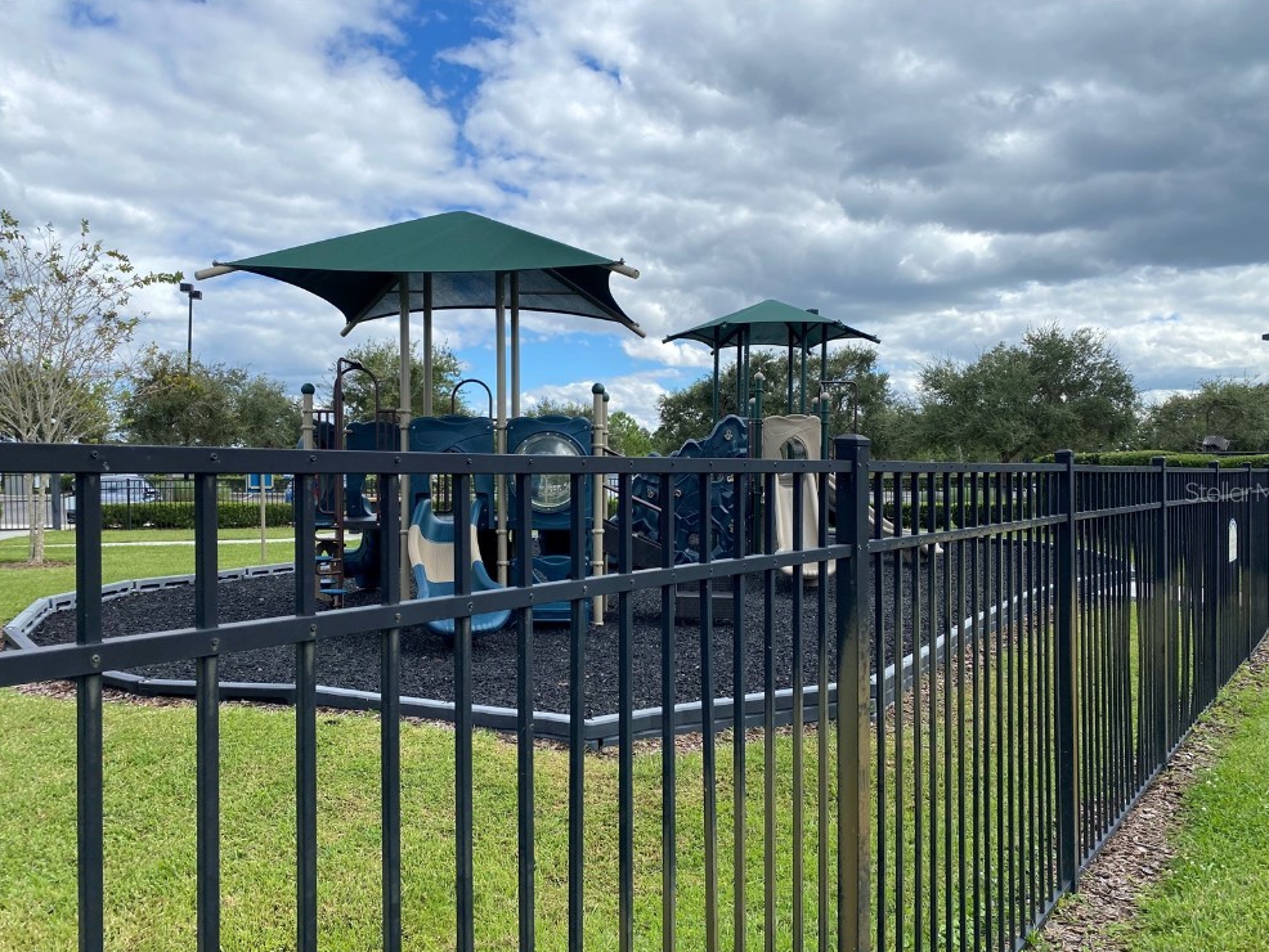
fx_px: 990
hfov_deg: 65.3
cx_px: 647
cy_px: 491
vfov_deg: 51.4
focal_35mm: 27
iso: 32
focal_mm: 4.25
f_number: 1.8
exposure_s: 1/2755
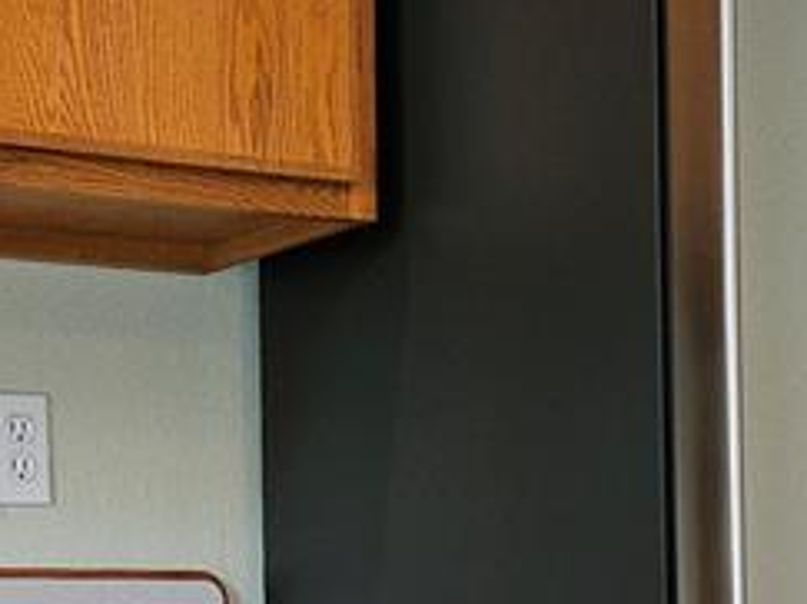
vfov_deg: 15.0
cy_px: 602
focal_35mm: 97
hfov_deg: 19.9
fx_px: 2260
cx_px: 96
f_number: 1.8
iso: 125
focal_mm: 5.4
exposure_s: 1/24
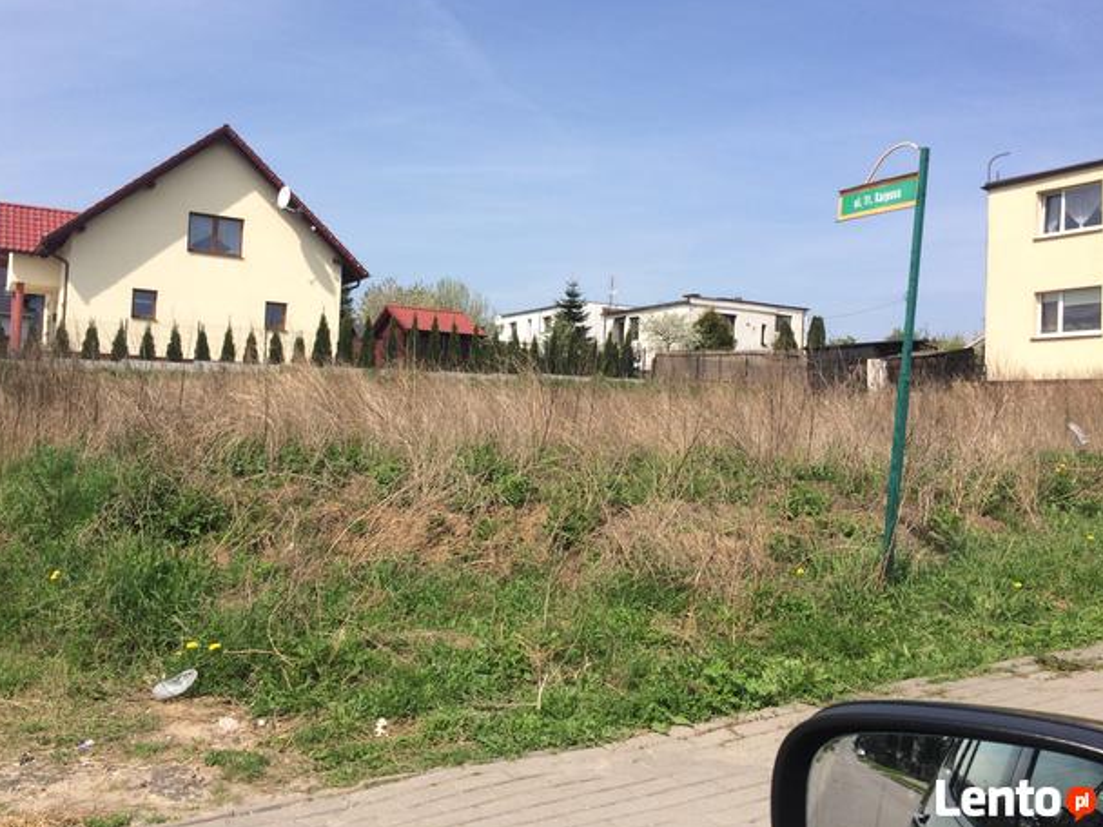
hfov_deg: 58.3
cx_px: 522
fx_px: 988
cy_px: 394
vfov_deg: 45.4
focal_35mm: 31
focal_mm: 4.15
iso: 32
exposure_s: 1/2053
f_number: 2.2
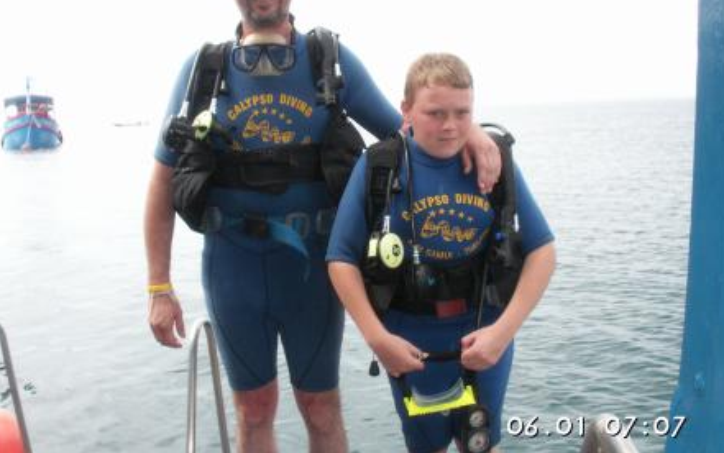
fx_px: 790
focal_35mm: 40
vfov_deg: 32.0
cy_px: 208
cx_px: 366
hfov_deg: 49.3
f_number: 7.1
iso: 100
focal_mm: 7.7
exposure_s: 1/200
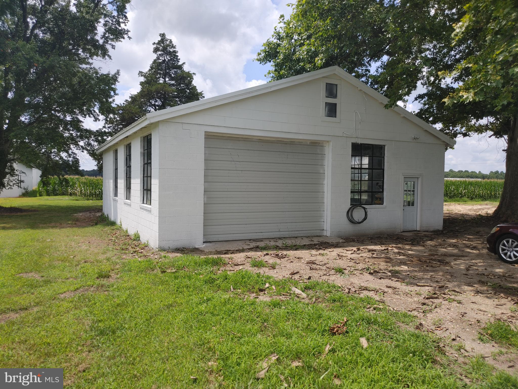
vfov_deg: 53.1
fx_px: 389
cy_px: 194
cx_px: 259
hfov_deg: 67.3
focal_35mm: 26
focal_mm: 5.58
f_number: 1.8
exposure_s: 1/2273
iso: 50
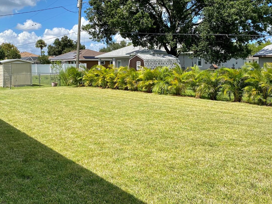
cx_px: 105
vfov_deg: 37.5
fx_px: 299
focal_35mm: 38
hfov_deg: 48.6
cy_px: 78
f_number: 1.8
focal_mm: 4.25
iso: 32
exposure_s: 1/3300
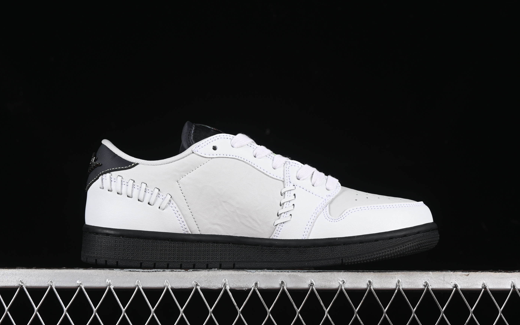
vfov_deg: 16.9
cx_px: 261
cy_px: 160
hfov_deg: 26.8
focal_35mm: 77
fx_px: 1091
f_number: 8
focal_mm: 50
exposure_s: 1/80
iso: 160
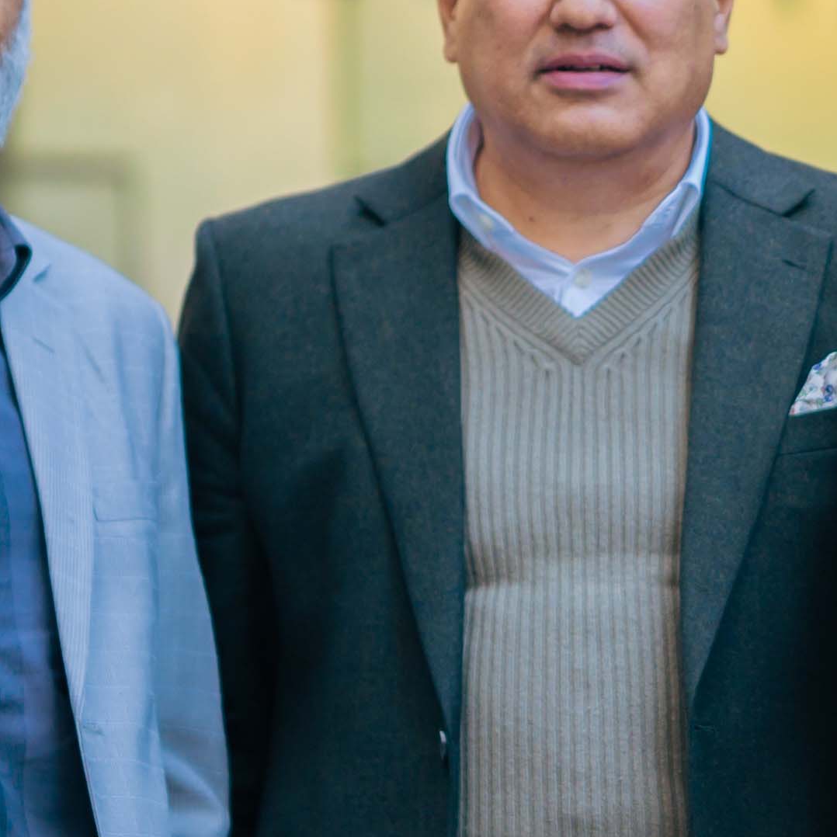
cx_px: 1037
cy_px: 669
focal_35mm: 402
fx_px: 10997
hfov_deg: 4.3
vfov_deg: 4.4
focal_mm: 85
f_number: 1.4
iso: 320
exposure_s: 1/200
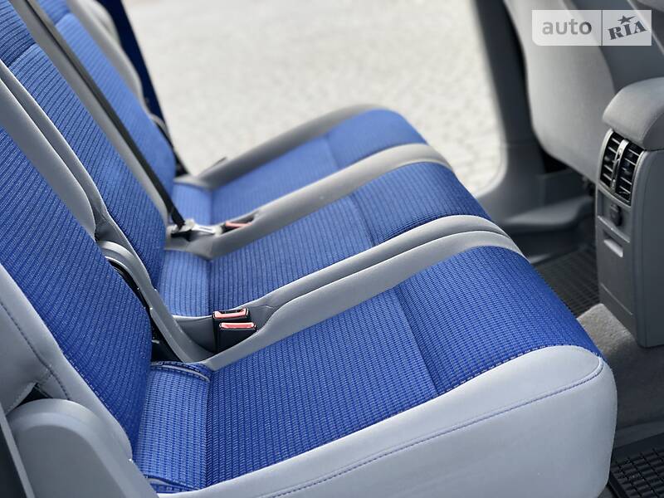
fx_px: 1093
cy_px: 249
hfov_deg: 33.8
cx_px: 332
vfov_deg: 25.7
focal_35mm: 57
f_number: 2.8
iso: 25
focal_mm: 6.6
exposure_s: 1/60
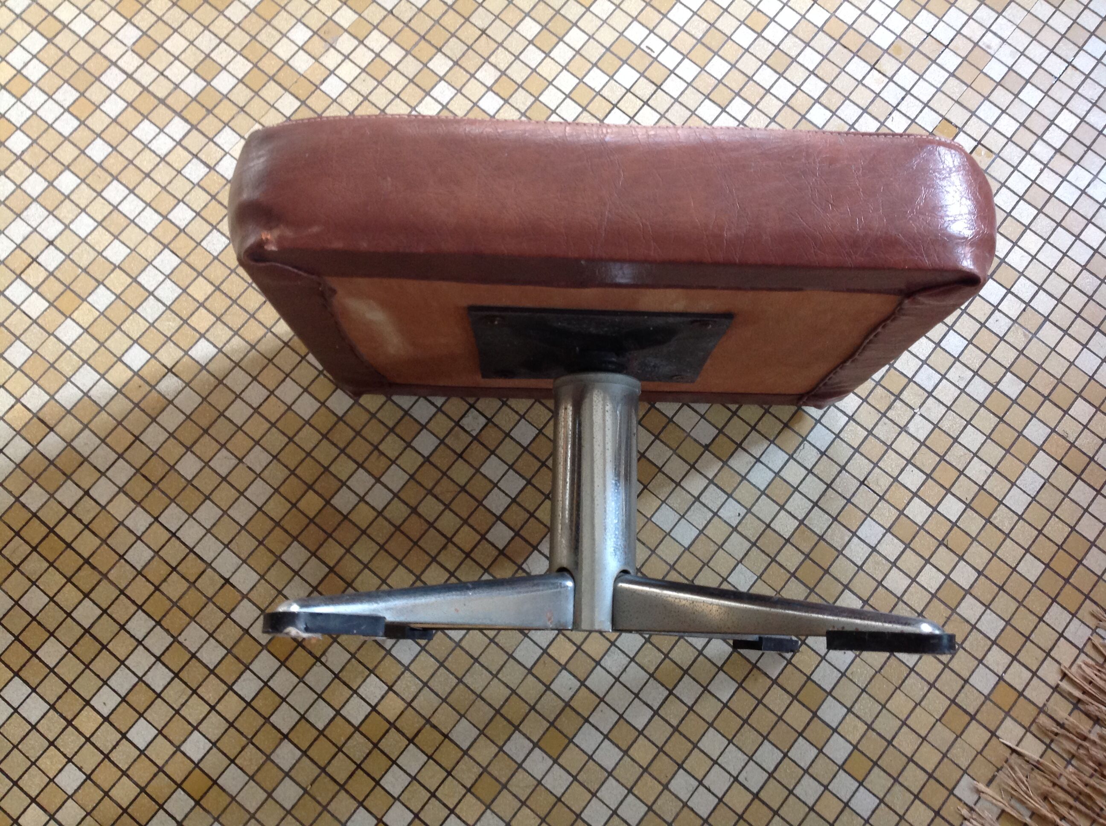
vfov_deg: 40.6
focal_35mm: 35
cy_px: 413
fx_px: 1117
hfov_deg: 52.7
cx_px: 553
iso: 125
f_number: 2.4
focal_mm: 4.28
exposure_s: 1/15
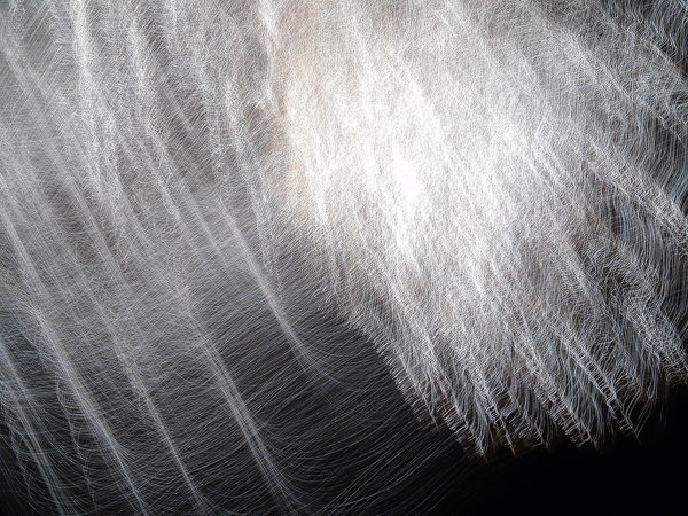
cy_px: 258
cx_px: 344
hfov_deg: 9.3
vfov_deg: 7.0
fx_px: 4214
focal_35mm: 212
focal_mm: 38
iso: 80
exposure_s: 2
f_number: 4.8
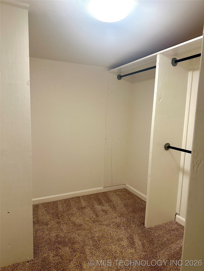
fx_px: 189
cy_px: 136
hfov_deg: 56.8
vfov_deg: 71.6
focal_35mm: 24
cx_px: 102
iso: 200
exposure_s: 1/120
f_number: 1.78
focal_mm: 6.86
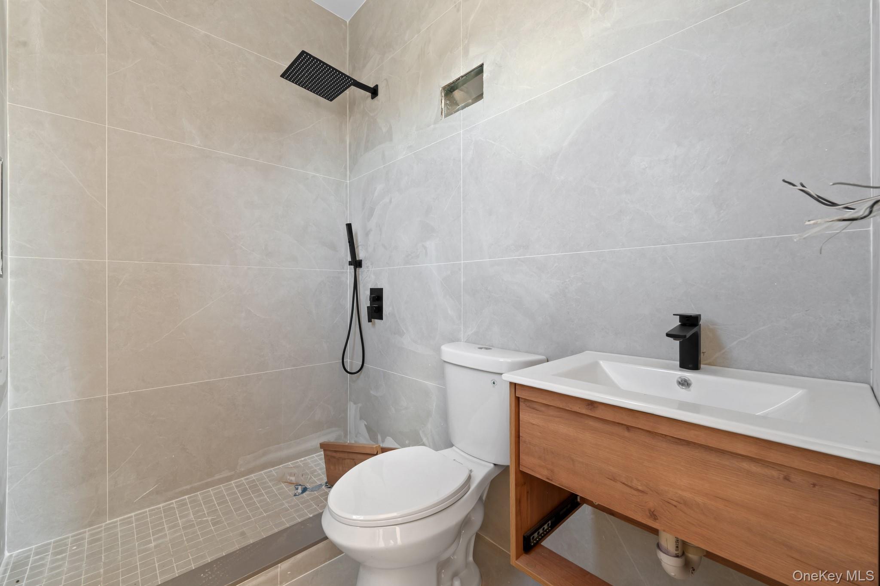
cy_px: 293
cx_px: 440
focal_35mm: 14
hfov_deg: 104.3
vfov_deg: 81.2
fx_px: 342
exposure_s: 1/4
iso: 500
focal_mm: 14
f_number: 10
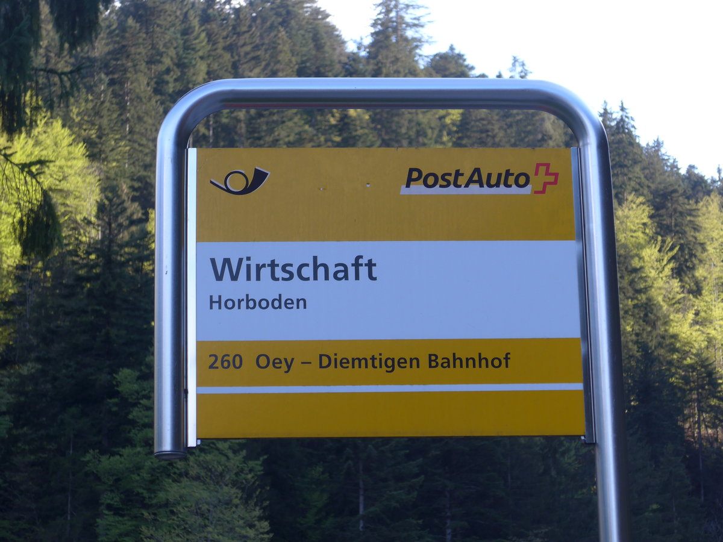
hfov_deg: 17.9
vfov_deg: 13.5
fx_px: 2297
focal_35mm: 110
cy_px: 271
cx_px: 362
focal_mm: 21.6
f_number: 4.9
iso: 80
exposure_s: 1/100
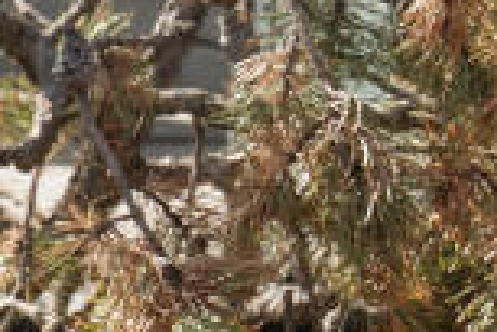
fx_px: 13542
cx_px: 1299
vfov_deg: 1.4
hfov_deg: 2.1
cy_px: -690
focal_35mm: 981
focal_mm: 125
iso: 640
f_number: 7.1
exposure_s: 1/640
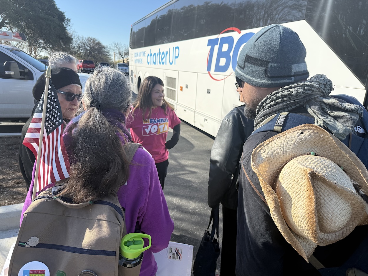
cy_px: 138
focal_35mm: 24
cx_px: 184
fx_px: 255
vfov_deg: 56.8
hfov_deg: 71.6
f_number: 1.78
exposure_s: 1/2445
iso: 100
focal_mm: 6.76
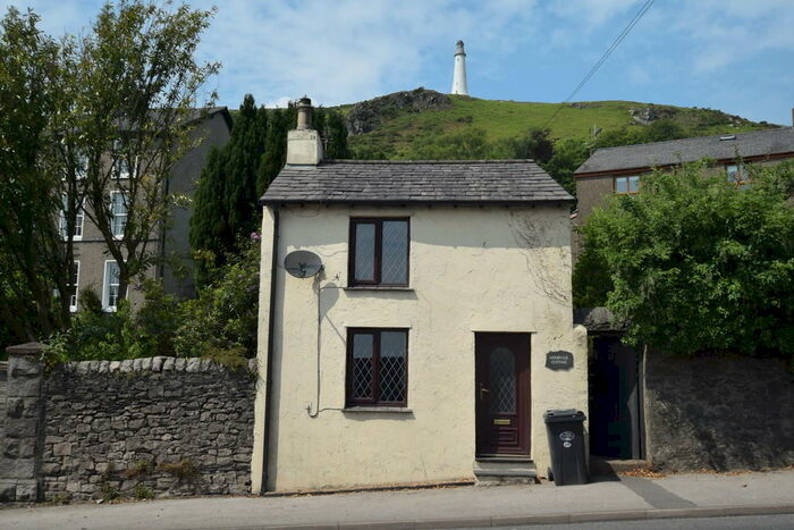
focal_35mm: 36
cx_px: 397
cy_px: 265
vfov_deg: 36.9
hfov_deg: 53.1
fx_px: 794
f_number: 9
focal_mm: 24
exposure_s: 1/320
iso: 200
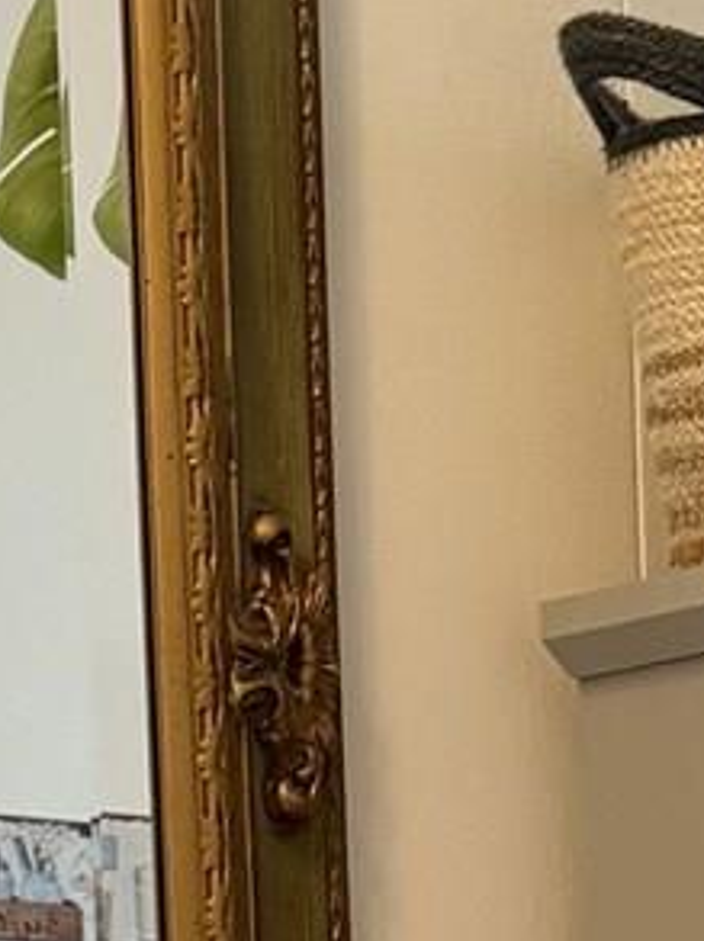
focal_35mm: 189
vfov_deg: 9.3
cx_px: 1472
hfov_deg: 7.5
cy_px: 2283
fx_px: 5136
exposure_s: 1/60
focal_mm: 6.76
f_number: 1.78
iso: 200
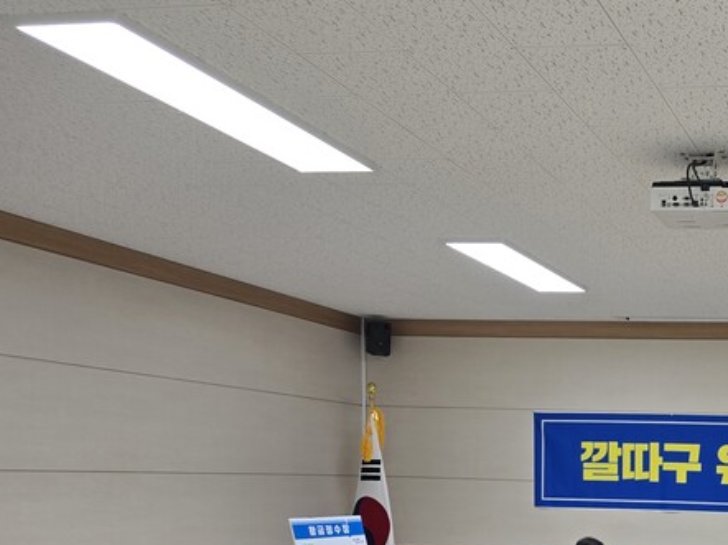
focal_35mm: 50
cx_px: 766
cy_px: 553
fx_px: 1051
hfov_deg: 34.0
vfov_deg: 27.3
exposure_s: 1/120
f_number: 1.7
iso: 64
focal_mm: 6.3
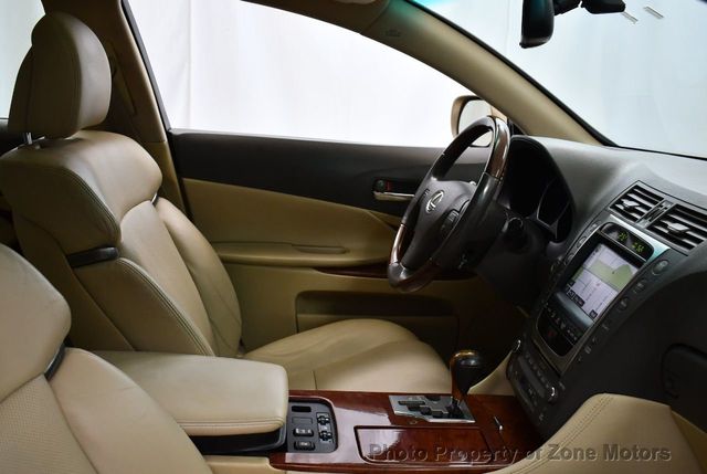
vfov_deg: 37.0
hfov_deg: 53.1
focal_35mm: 36
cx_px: 354
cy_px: 237
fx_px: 708
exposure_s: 1/125
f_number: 3.5
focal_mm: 18
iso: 900
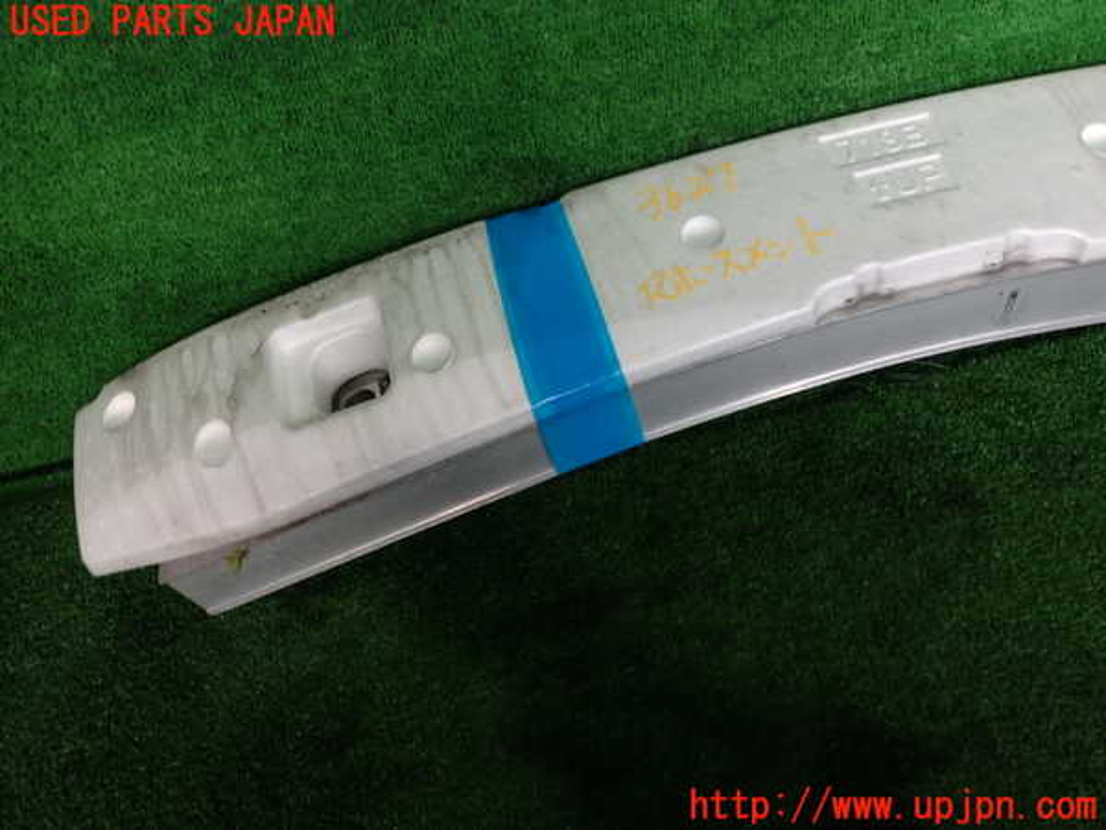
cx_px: 553
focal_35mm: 30
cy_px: 415
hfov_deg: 60.0
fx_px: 959
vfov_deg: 46.8
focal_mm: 5.4
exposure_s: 1/80
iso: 100
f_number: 2.3
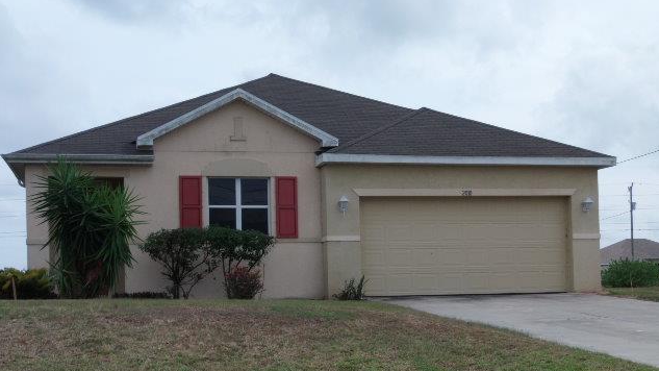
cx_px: 331
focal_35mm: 54
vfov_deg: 22.1
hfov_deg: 38.5
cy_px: 245
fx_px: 944
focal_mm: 8.7
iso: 100
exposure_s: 1/800
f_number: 3.8
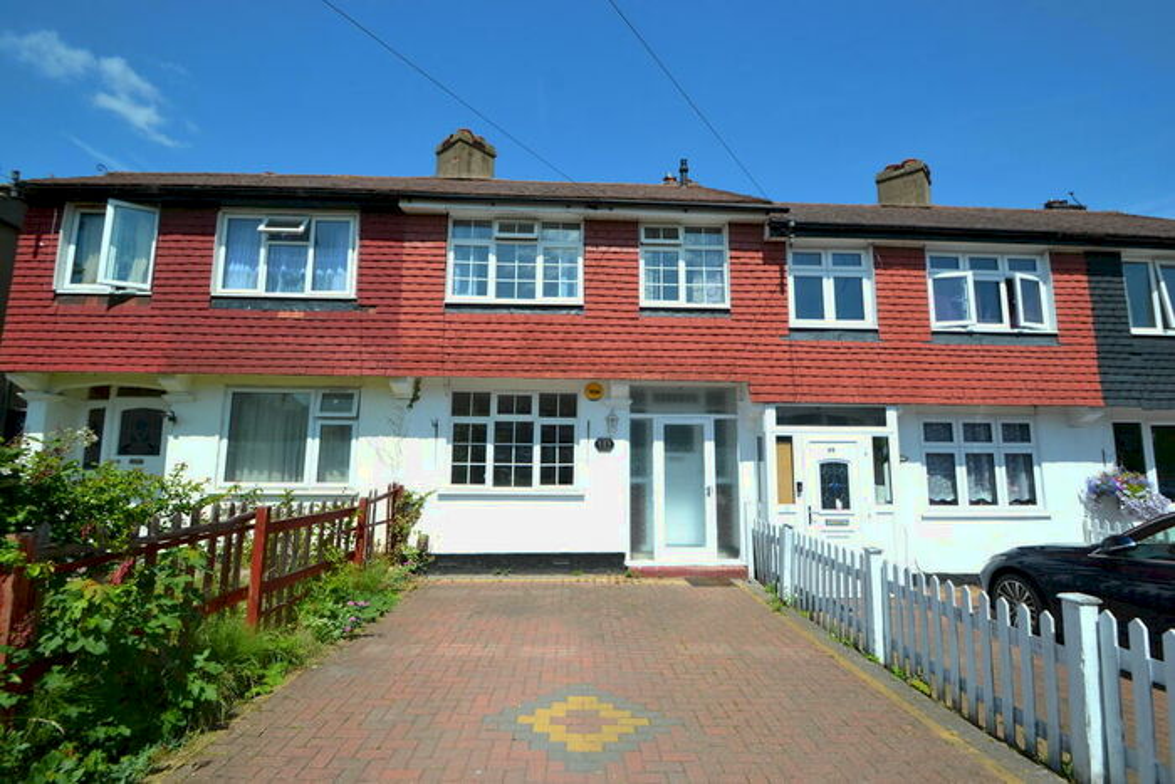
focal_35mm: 15
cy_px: 392
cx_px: 588
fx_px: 490
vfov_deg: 77.4
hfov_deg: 100.4
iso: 100
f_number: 8
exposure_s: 1/250
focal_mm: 10
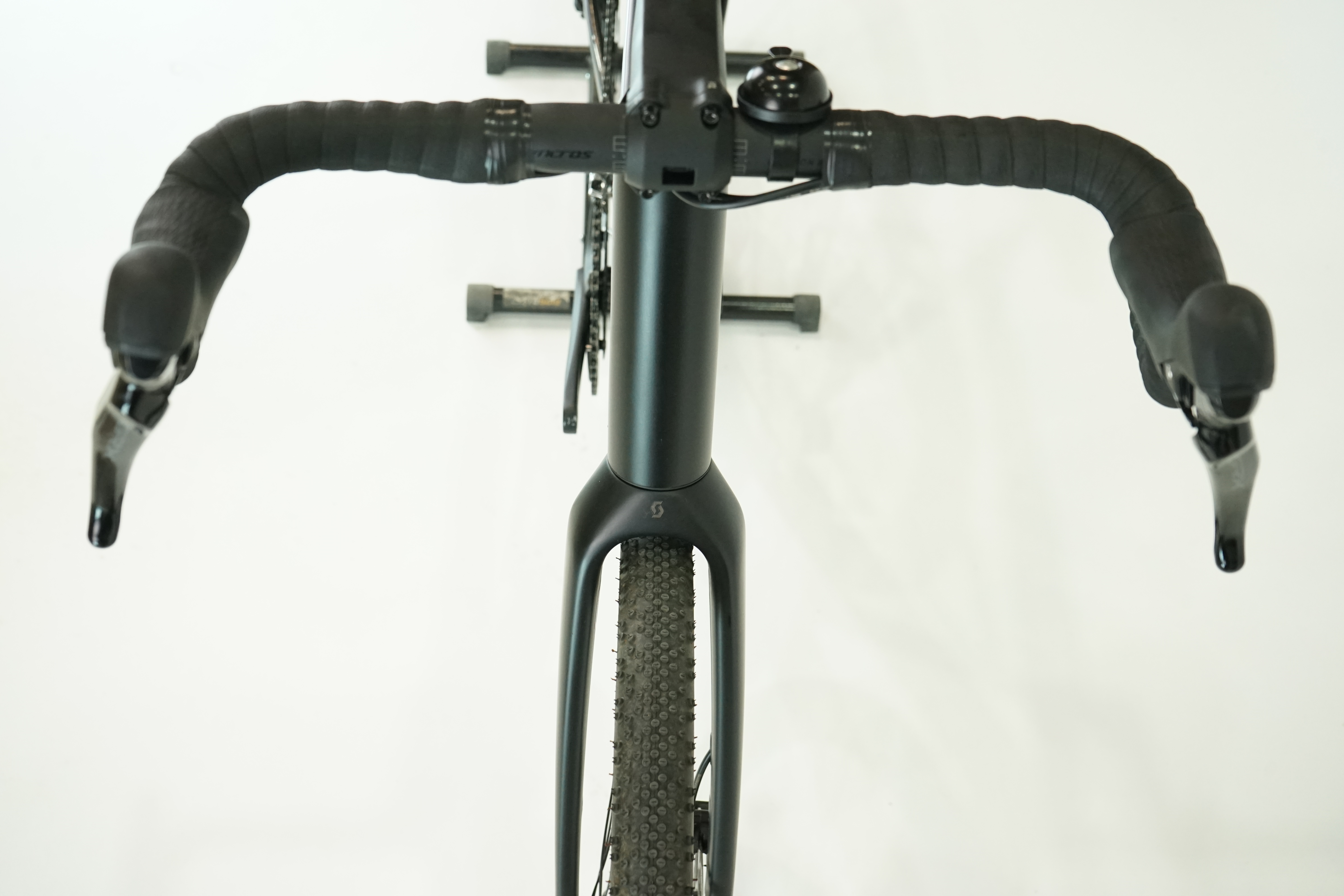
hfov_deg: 44.5
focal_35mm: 44
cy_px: 448
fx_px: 1643
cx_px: 672
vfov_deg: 30.5
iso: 2500
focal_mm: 44
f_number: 6.3
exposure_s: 1/200
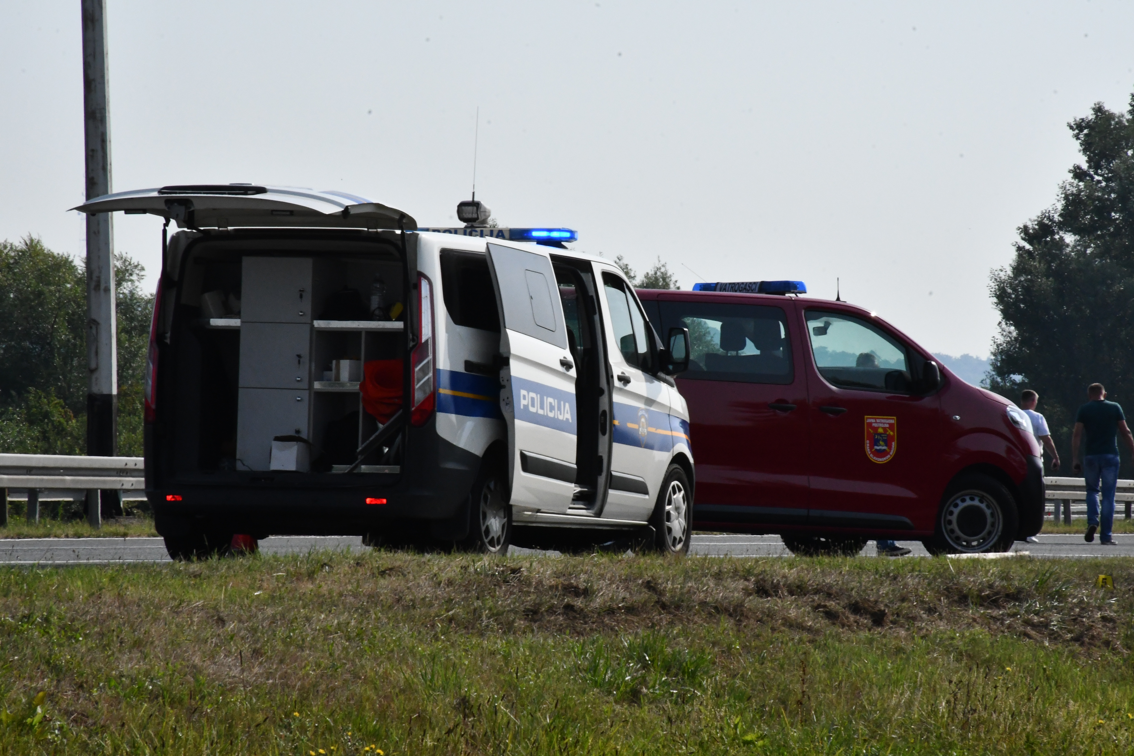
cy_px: 378
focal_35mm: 210
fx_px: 6614
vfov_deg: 6.5
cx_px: 567
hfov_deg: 9.8
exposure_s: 1/1000
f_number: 36
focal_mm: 140
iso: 2500
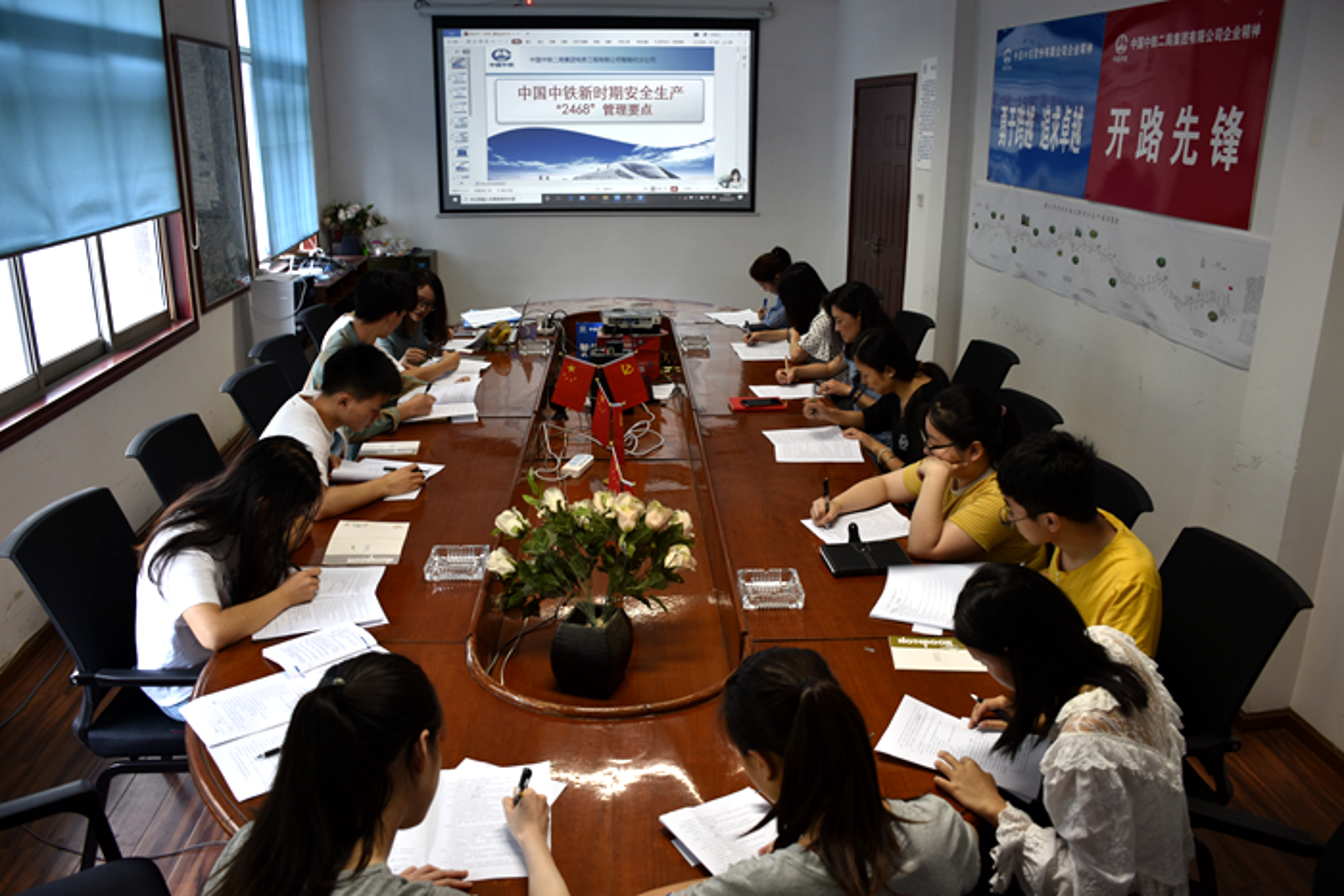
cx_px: 672
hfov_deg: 67.4
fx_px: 1008
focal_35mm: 27
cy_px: 448
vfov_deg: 47.9
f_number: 3.5
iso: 100
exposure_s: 1/10
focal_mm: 18
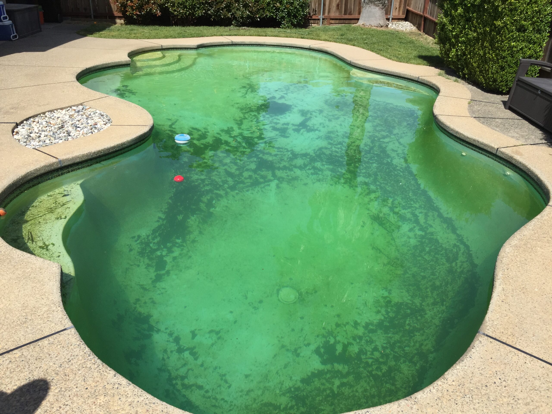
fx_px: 462
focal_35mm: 29
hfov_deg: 61.7
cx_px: 276
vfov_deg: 48.2
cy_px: 207
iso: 32
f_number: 2.2
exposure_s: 1/2825
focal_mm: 4.15
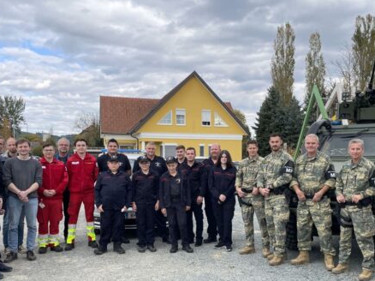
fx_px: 411
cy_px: 188
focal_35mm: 38
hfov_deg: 48.8
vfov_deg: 37.3
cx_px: 221
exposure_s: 1/979
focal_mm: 4.2
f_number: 1.6
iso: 32
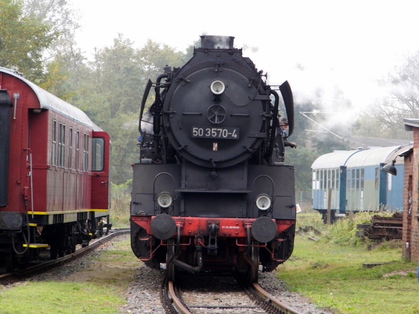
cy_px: 157
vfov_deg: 5.3
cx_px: 210
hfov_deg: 7.1
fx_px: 3389
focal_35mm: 280
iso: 100
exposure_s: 1/60
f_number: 5.6
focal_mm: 50.2
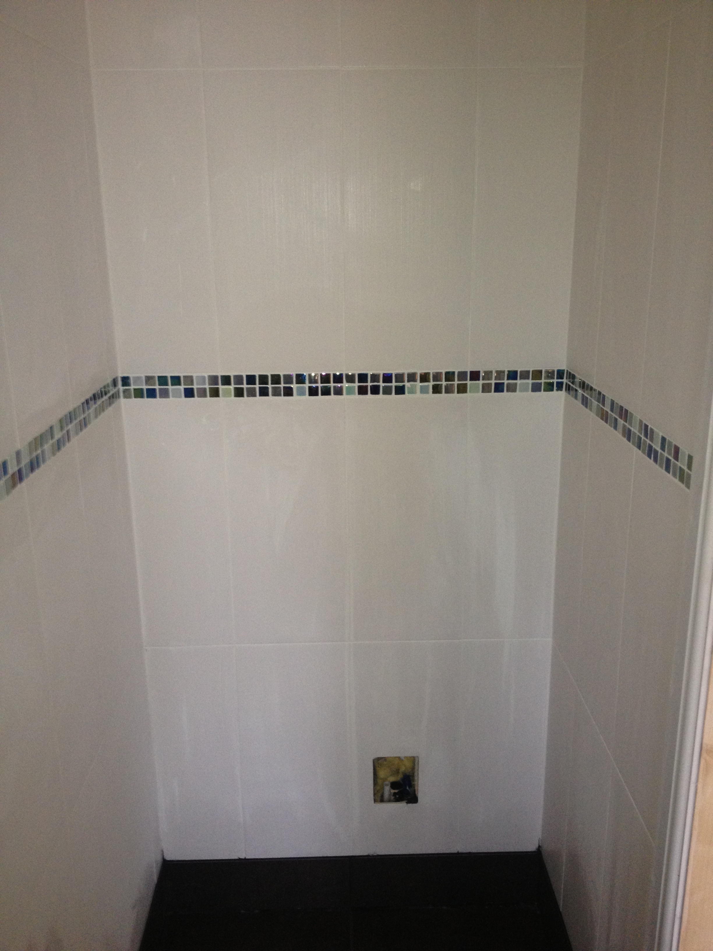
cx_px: 356
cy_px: 476
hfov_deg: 40.7
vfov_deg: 52.6
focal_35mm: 35
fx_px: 961
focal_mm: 4.28
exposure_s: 1/20
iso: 125
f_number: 2.4
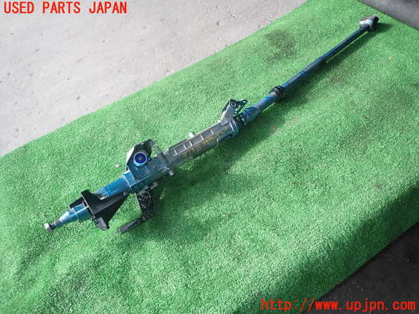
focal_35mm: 25
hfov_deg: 69.4
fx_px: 303
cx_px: 210
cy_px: 157
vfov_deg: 54.9
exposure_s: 1/50
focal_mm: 4.5
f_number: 5.6
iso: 100
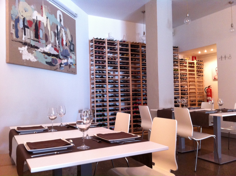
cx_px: 118
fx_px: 238
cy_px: 88
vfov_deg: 40.6
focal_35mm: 35
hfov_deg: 52.7
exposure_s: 1/15
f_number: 2.8
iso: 250
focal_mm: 3.85
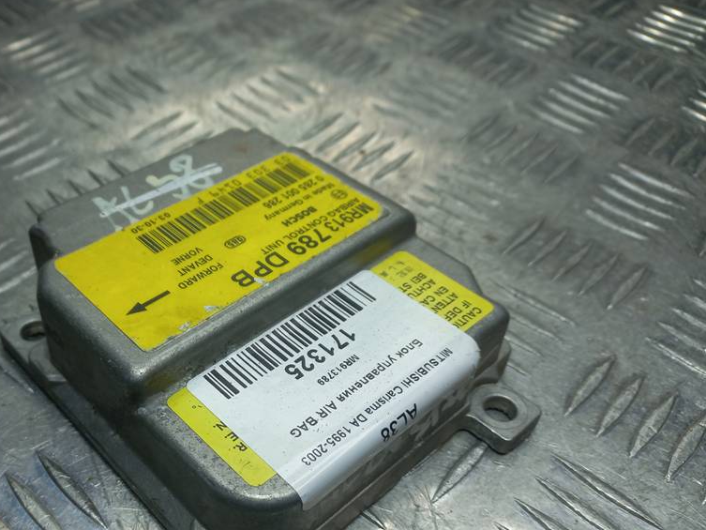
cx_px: 243
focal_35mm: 34
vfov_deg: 41.3
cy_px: 351
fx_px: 694
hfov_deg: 53.0
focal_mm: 4.6
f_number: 1.8
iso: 25
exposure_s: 1/100
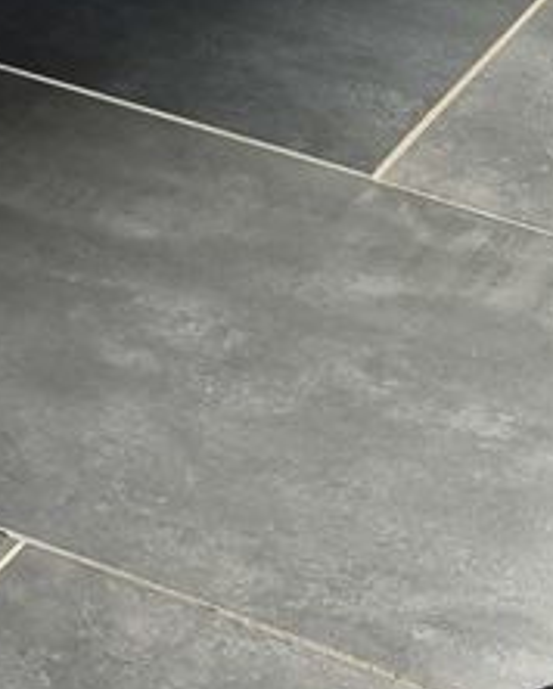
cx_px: 1115
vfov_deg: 17.2
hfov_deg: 13.1
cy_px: 1015
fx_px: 2063
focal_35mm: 101
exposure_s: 1/100
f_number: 1.8
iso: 800
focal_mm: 5.4
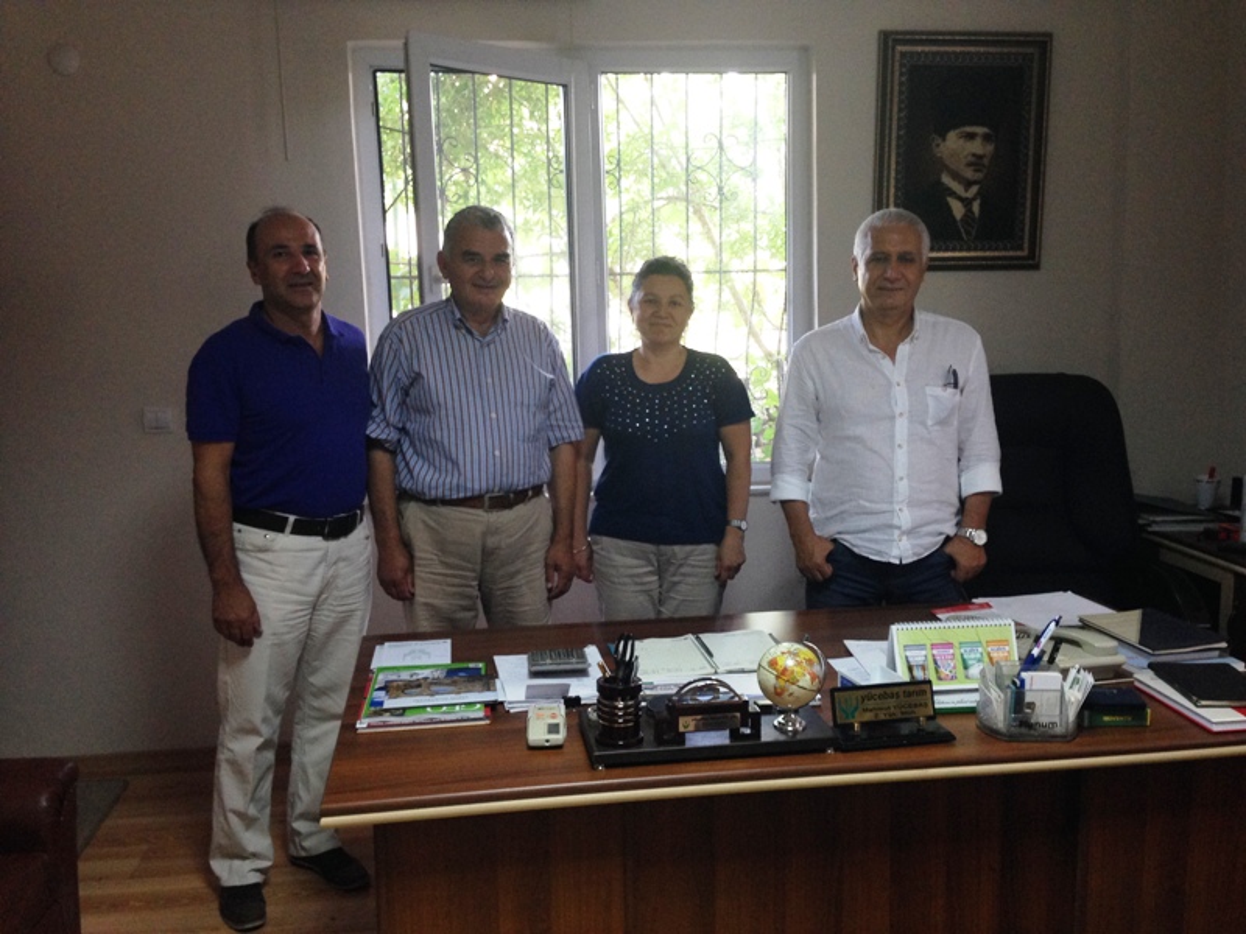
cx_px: 623
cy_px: 467
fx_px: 1188
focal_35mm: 33
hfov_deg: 55.4
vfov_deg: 42.9
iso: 160
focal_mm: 4.12
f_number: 2.4
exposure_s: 1/20
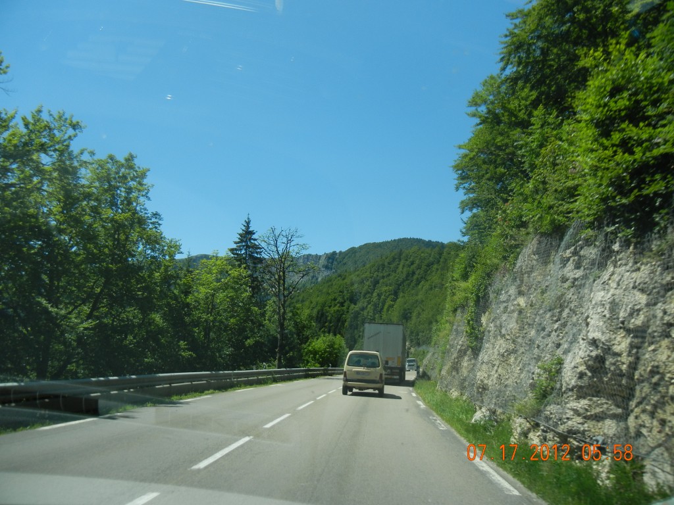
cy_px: 252
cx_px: 337
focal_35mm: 30
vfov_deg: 46.8
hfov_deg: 60.0
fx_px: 584
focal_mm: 5.4
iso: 160
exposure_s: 1/288
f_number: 7
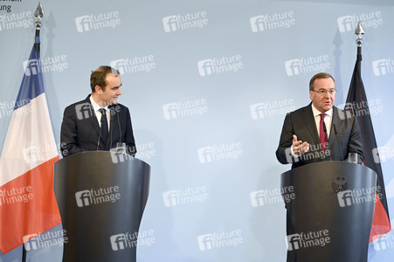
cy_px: 131
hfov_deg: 26.7
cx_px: 197
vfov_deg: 17.9
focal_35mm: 76
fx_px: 831
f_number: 4.5
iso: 5000
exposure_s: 1/400
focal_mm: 76
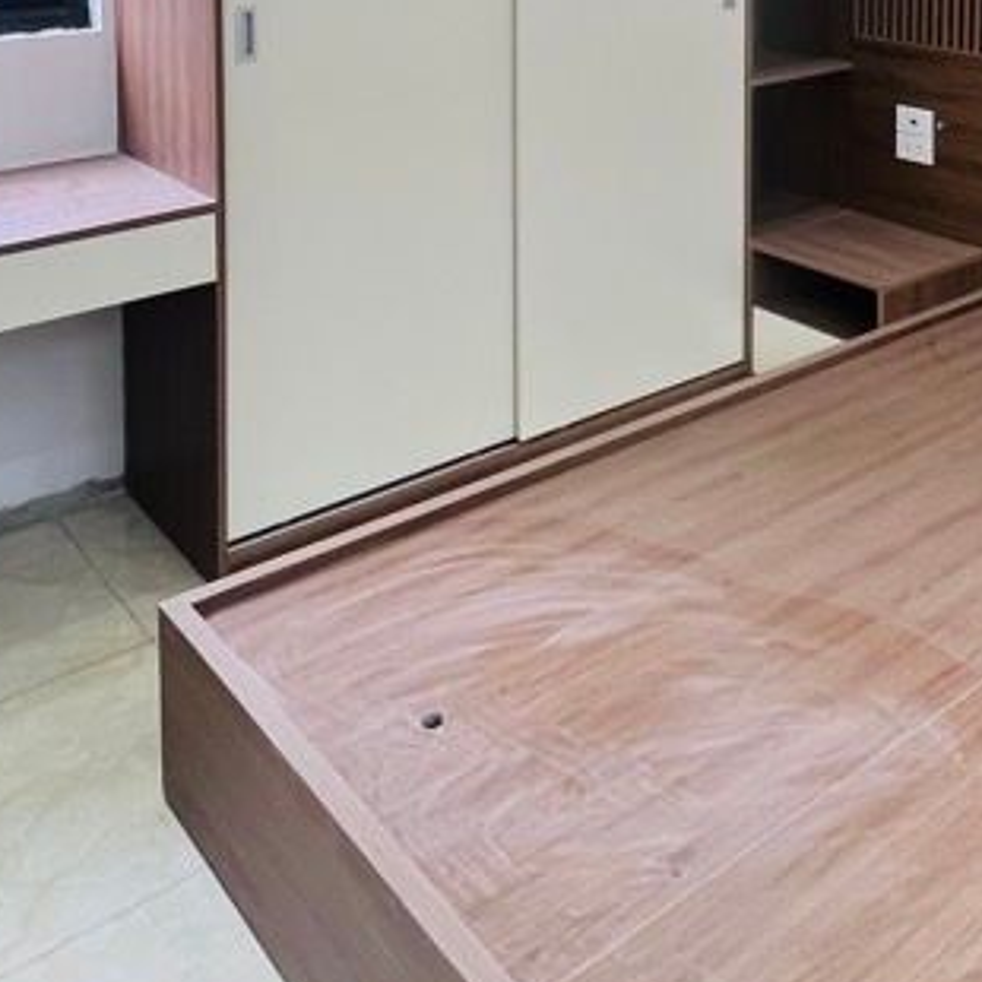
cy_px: -86
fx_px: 1220
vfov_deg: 37.2
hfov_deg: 42.2
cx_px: 763
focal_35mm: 38
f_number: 1.8
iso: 200
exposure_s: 1/100
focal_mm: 1.57
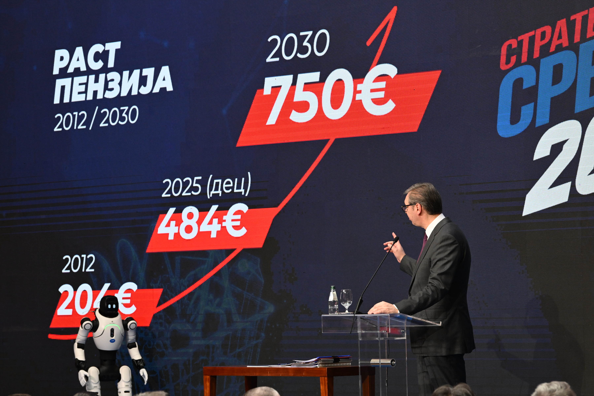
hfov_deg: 15.2
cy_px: 198
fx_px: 2227
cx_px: 297
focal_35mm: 135
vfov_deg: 10.2
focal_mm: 135
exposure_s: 1/160
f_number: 8
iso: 3200
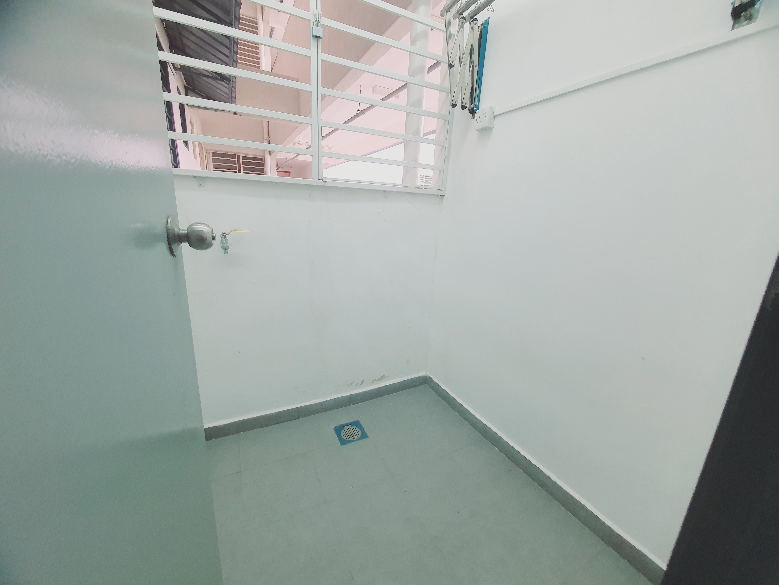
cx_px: 390
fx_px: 293
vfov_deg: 89.9
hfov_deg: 106.2
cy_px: 292
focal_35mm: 13
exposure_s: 1/50
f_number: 2.2
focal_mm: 1.8
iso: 100
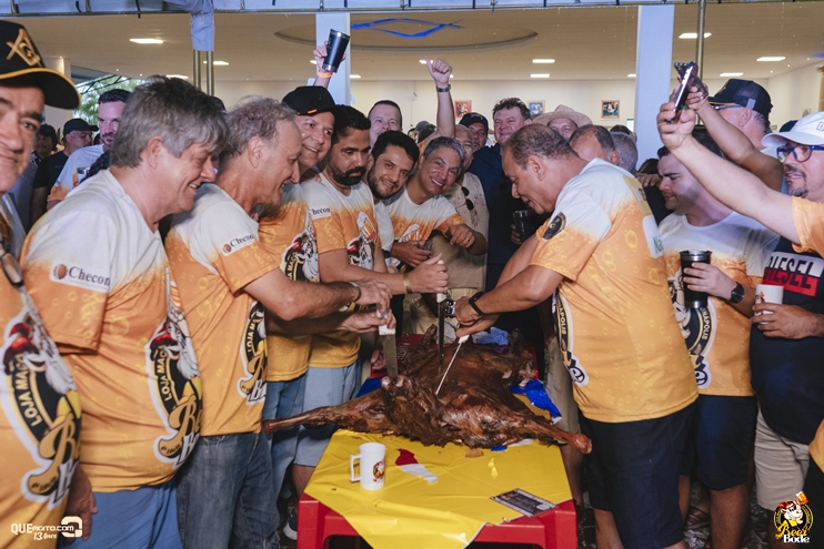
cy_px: 274
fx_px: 824
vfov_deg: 36.9
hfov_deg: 53.1
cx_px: 412
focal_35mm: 36
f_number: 3.2
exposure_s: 1/250
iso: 2500
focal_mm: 24
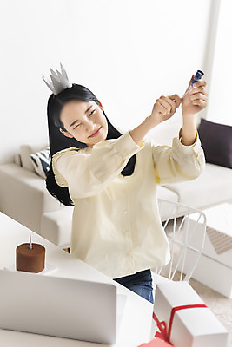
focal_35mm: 50
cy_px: 174
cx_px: 116
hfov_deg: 27.0
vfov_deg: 39.6
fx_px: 483
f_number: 2.8
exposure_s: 1/100
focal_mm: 50
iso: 200
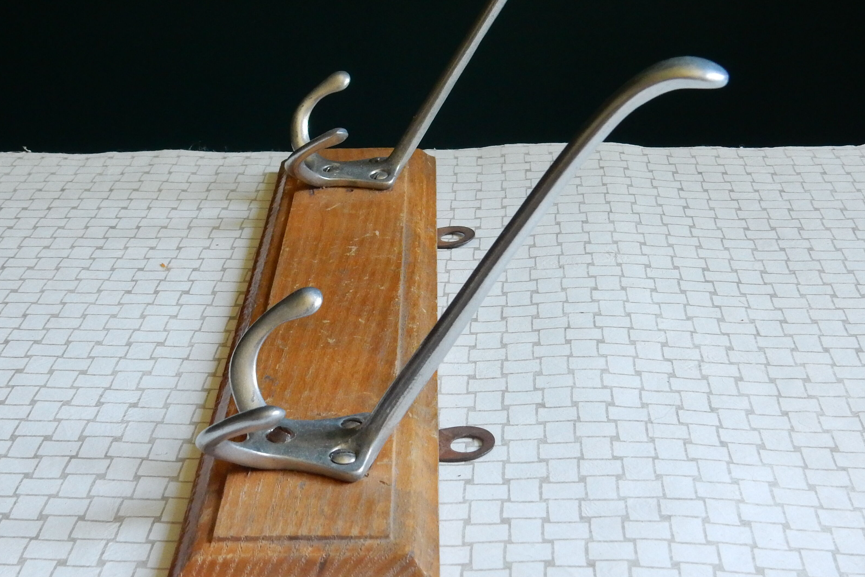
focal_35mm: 65
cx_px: 382
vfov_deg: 20.9
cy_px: 220
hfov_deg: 30.9
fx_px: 1562
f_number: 4.2
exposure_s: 1/15
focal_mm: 7.6
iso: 400
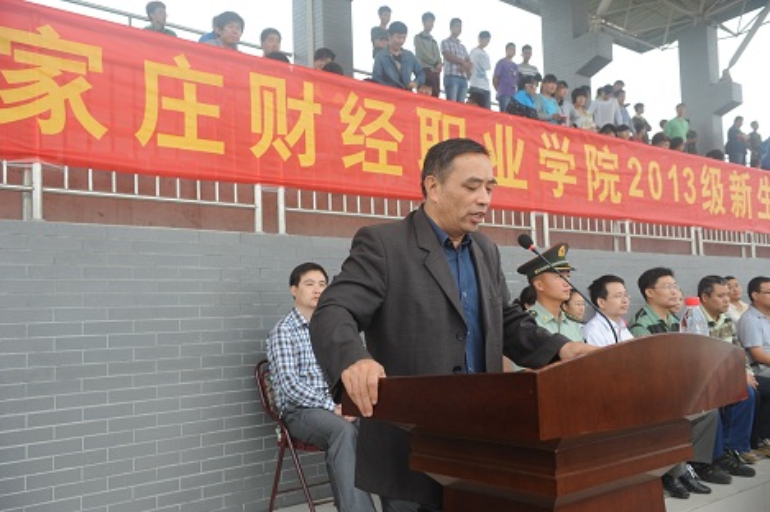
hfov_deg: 53.2
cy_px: 256
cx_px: 385
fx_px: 769
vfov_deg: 36.8
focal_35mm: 36
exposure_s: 1/50
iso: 200
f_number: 4.5
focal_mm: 36
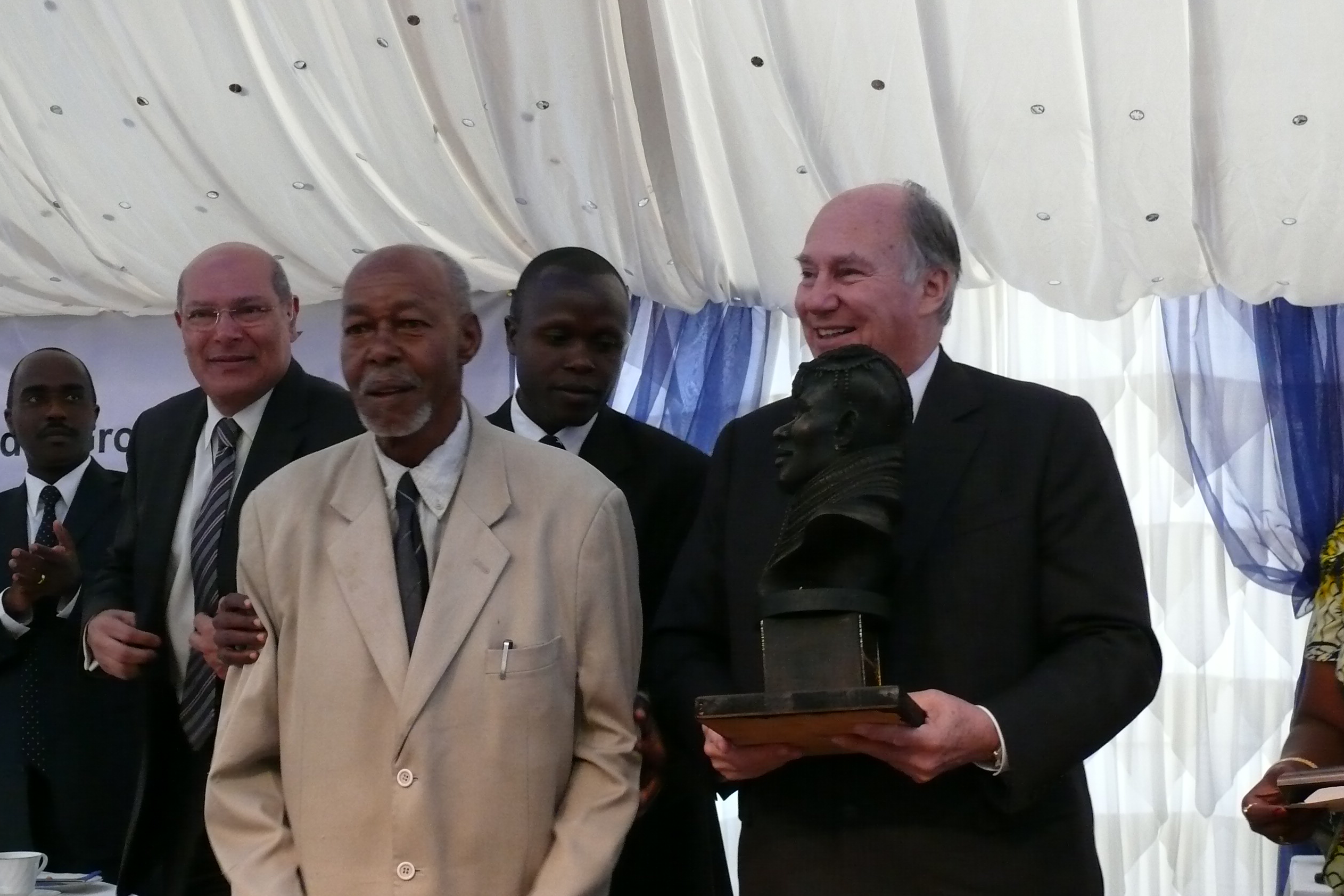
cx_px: 665
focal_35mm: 58
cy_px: 492
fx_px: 2165
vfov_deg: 23.4
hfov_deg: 34.5
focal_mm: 10.1
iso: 400
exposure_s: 1/60
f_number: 3.2
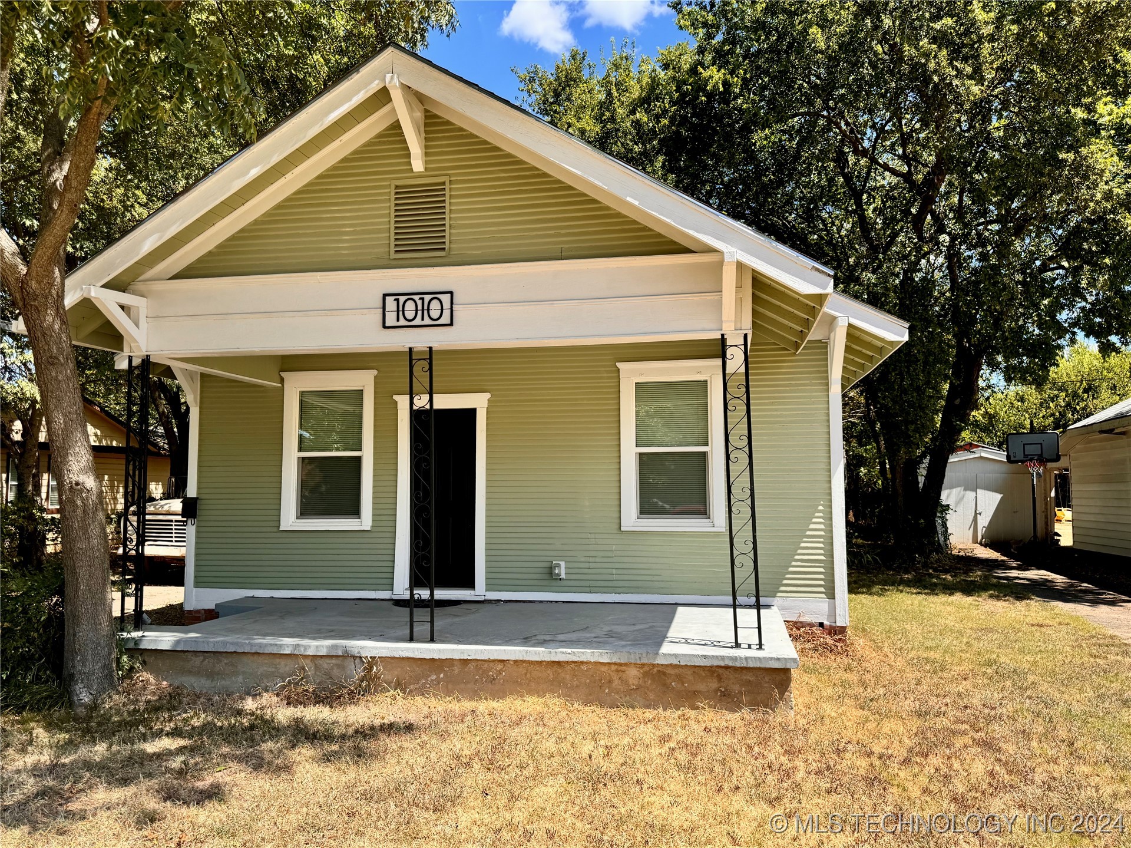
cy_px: 424
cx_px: 566
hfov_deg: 71.6
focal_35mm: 24
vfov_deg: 56.8
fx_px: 784
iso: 80
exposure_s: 1/2105
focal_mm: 6.76
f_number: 1.78
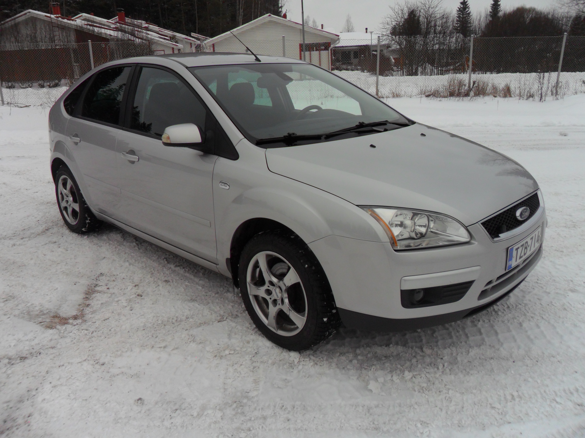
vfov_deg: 51.4
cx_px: 292
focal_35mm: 27
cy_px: 219
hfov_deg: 65.3
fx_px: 456
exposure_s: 1/350
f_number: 3.5
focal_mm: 4.9
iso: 80
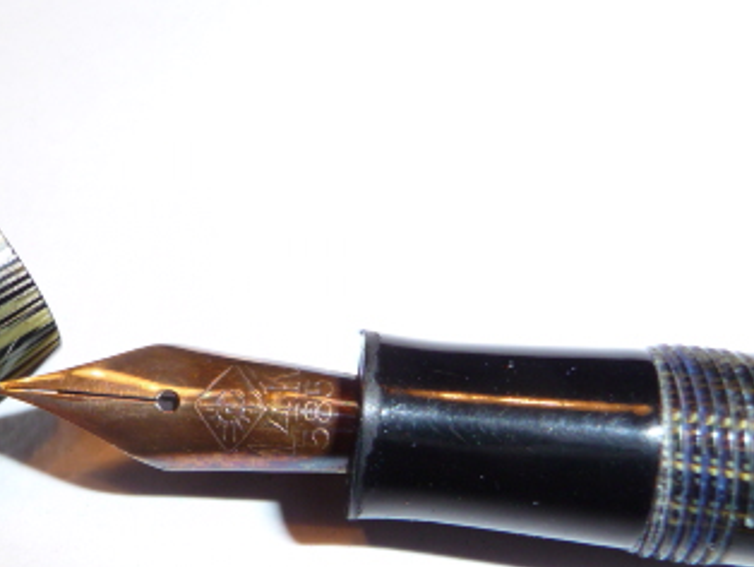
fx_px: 1243
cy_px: 372
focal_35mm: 57
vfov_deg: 25.6
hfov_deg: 32.8
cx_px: 154
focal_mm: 4.7
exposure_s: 1/30
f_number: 3.3
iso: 100
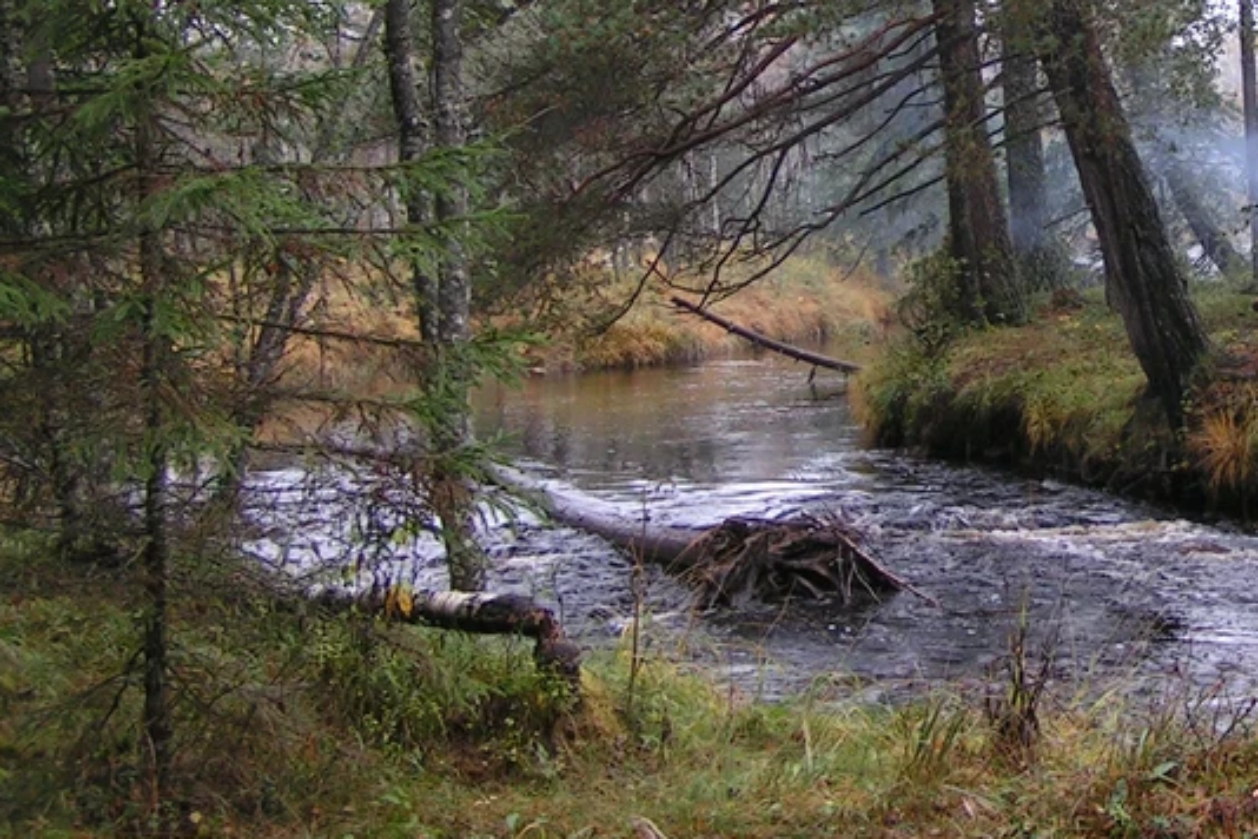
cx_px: 1086
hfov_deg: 27.6
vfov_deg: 19.0
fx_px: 2481
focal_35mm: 71
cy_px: 170
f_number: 3.5
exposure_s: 1/50
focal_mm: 5.8
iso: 50
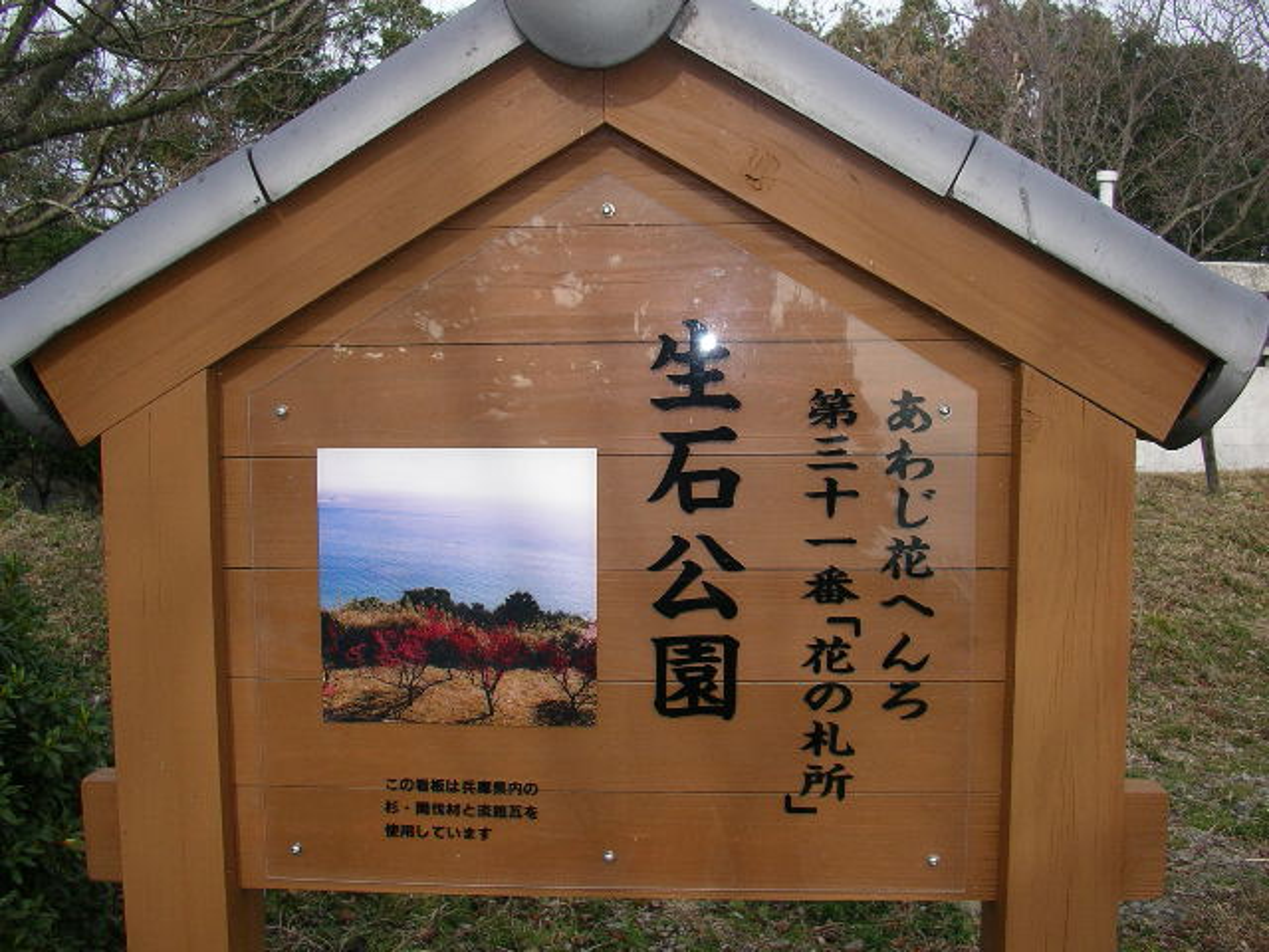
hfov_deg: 50.1
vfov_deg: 38.7
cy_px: 476
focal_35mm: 37
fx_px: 1356
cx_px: 634
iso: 50
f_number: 2.8
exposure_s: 1/400
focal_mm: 5.7
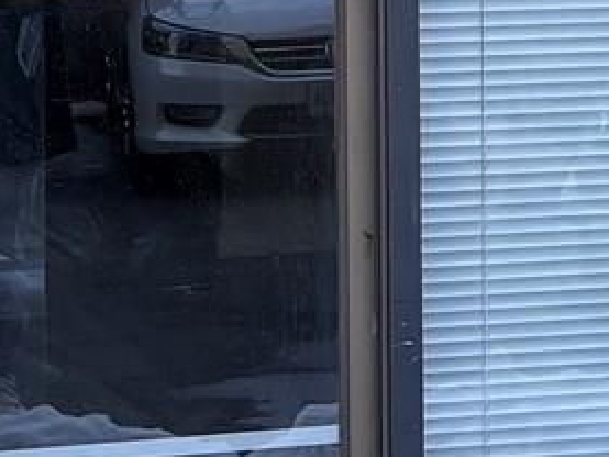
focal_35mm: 192
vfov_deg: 7.5
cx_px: 948
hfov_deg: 9.9
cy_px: -338
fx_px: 3379
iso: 32
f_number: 1.6
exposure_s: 1/122
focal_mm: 5.96
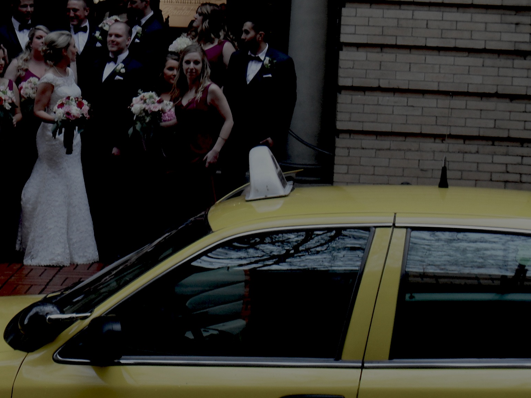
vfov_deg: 14.8
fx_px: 1534
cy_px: 235
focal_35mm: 100
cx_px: 132
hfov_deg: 19.5
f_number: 4
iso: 160
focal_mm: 10.3
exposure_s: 1/45
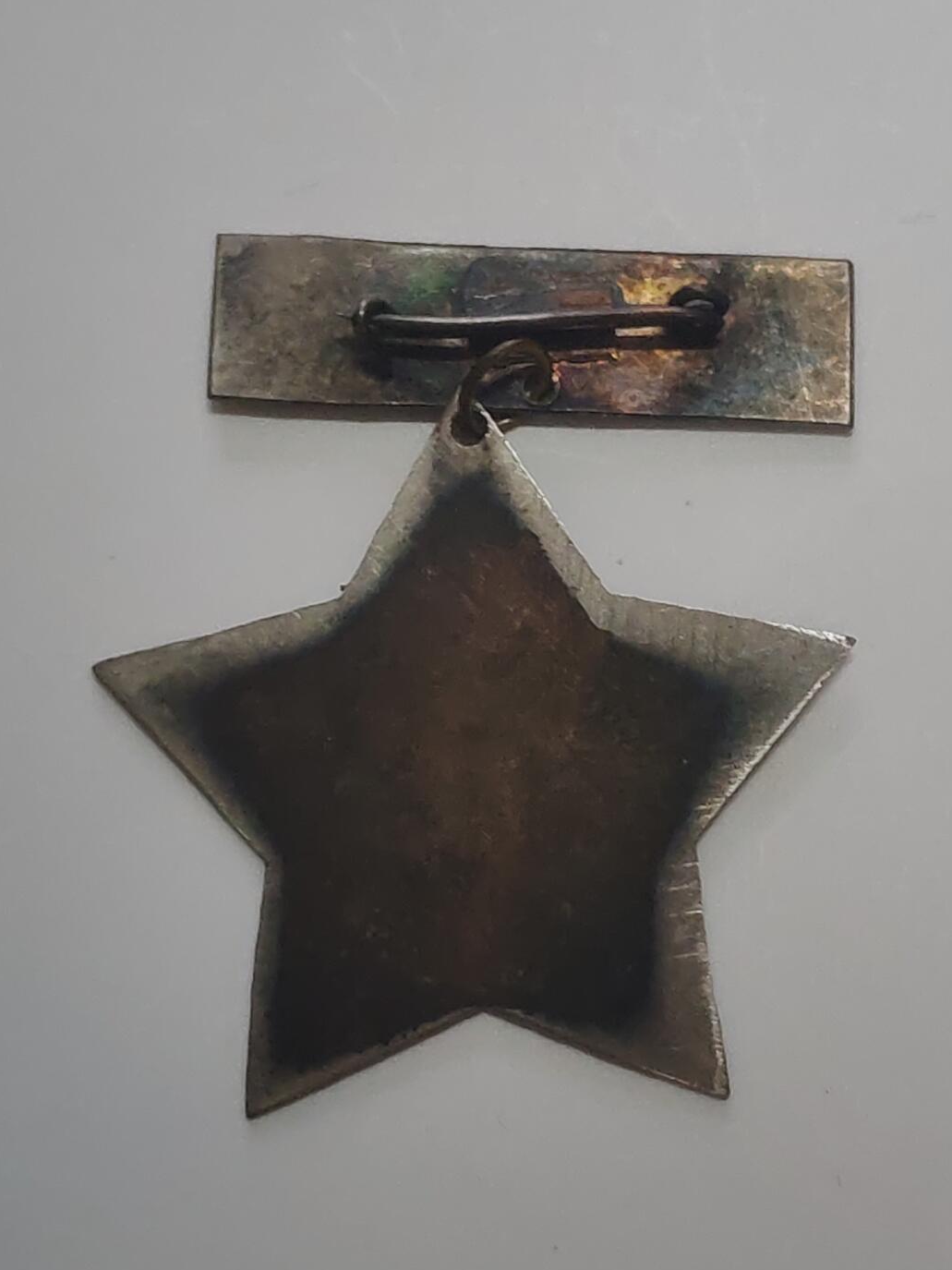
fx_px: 3264
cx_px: 531
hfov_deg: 16.6
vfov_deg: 22.0
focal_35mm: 89
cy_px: 630
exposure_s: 1/50
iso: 500
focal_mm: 5.52
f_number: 1.95
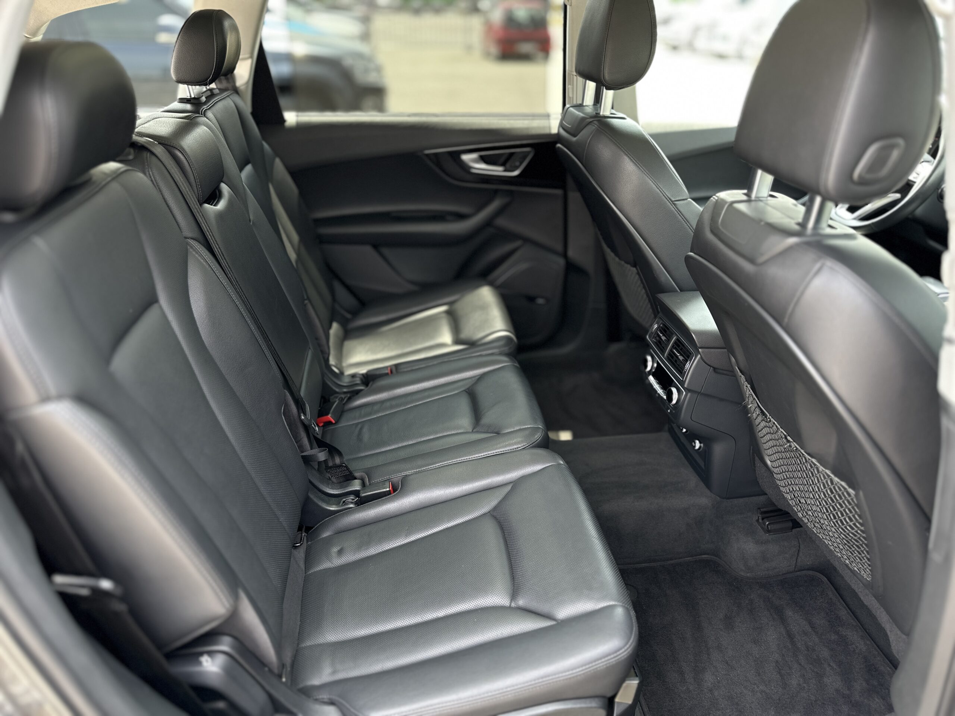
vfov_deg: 56.8
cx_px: 478
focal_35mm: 24
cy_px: 358
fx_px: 662
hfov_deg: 71.6
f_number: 1.78
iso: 100
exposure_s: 1/121
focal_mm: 6.86
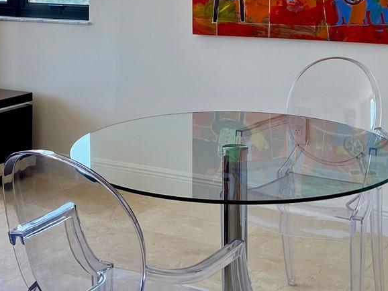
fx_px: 807
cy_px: -48
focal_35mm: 72
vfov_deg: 19.4
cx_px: 187
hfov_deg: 27.0
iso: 50
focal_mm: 5.7
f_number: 1.5
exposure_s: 1/121
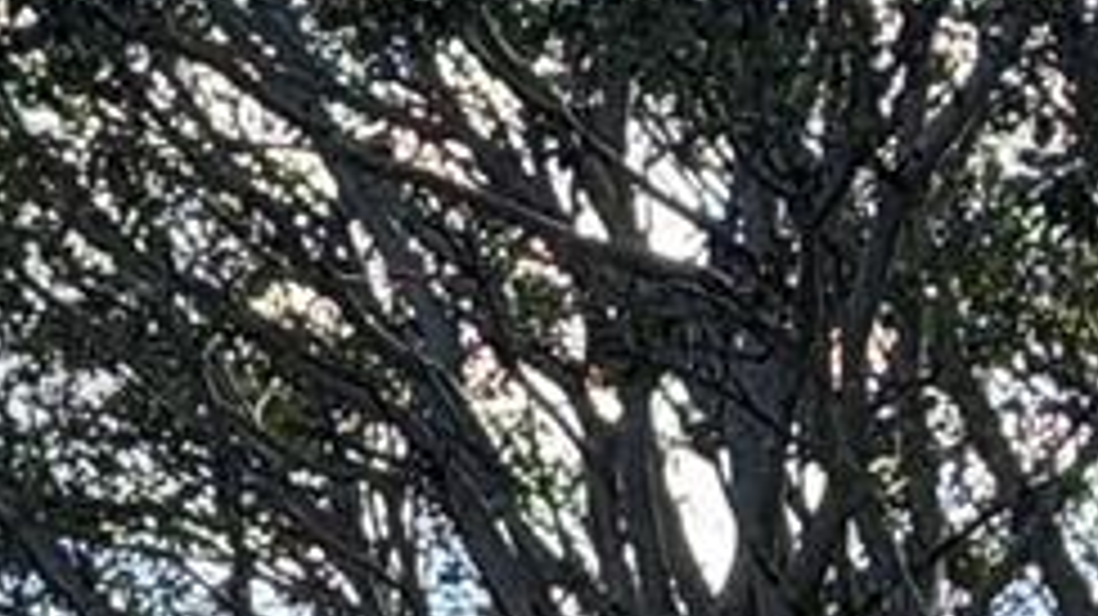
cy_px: 1839
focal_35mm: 343
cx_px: -1170
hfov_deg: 6.1
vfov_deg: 3.5
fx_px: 9982
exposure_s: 1/1377
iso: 100
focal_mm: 6.76
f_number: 1.78
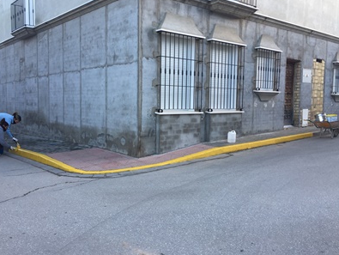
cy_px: 125
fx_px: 323
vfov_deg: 43.0
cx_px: 154
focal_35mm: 33
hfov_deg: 55.2
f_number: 2.2
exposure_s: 1/100
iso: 32
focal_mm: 4.15
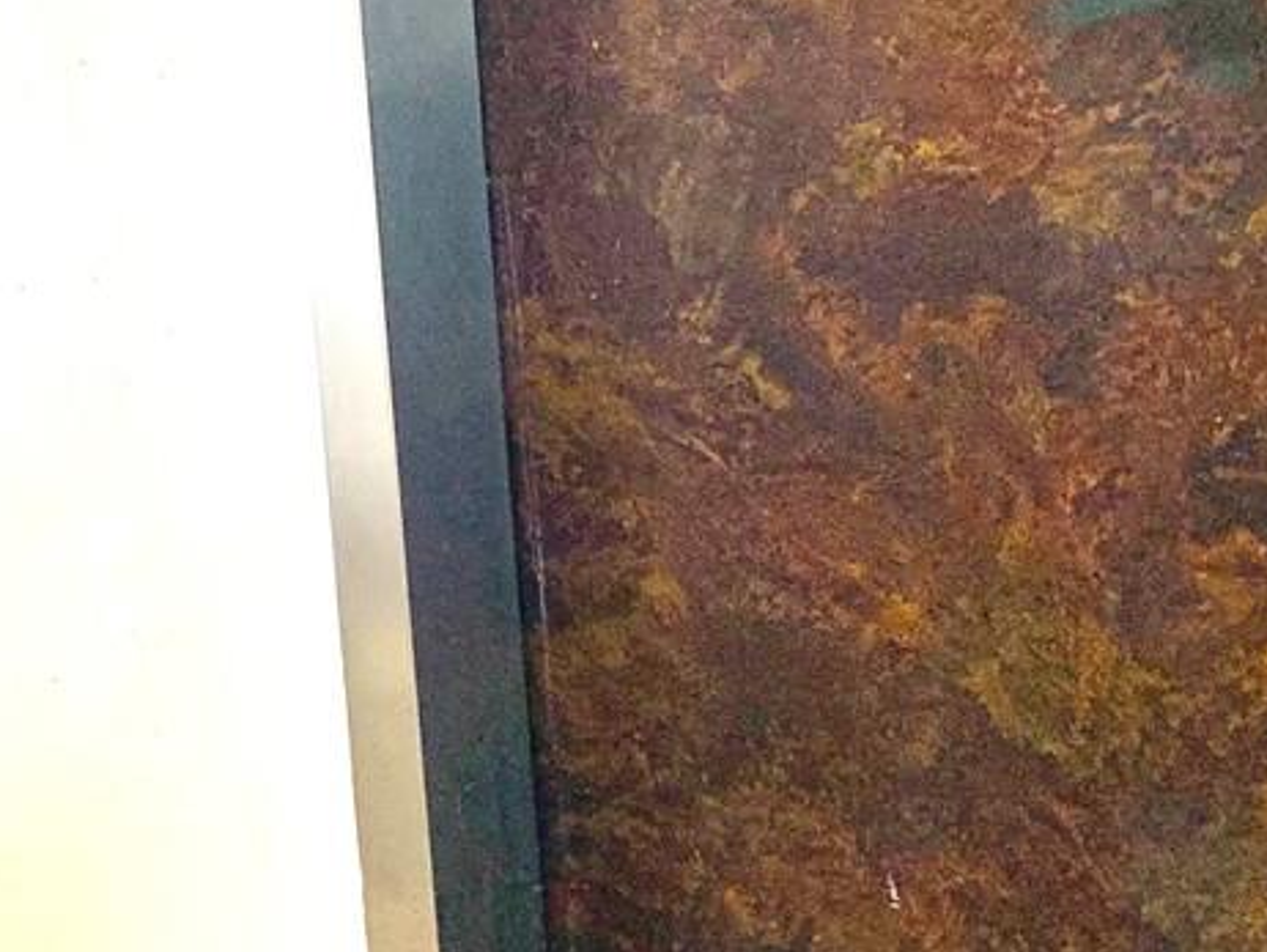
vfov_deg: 16.3
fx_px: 3296
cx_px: 110
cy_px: 189
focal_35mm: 90
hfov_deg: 21.3
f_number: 1.8
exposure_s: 1/121
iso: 100
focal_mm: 4.25
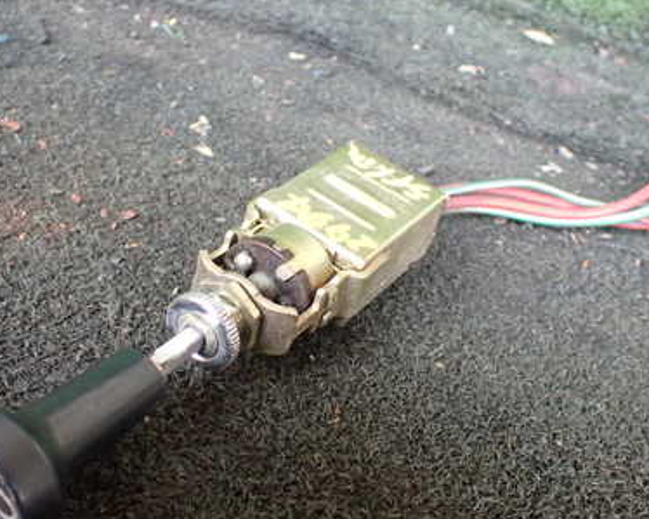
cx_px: 316
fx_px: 903
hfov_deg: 39.5
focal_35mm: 47
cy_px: 276
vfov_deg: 32.1
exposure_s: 1/125
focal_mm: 5.4
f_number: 2.3
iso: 500
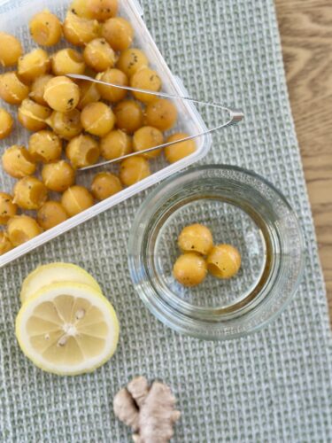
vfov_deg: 39.7
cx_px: 166
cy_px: 222
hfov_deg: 30.3
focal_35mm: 48
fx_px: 614
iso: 100
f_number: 1.78
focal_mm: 6.86
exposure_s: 1/166
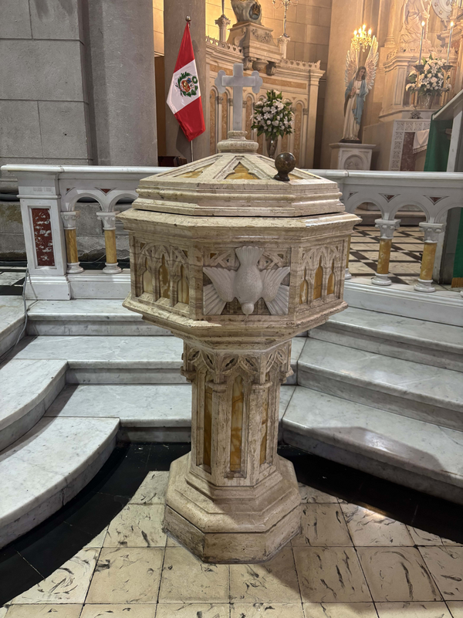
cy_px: 309
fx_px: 464
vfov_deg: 67.3
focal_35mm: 26
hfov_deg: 53.1
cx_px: 232
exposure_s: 1/60
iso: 250
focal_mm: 5.96
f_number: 1.6
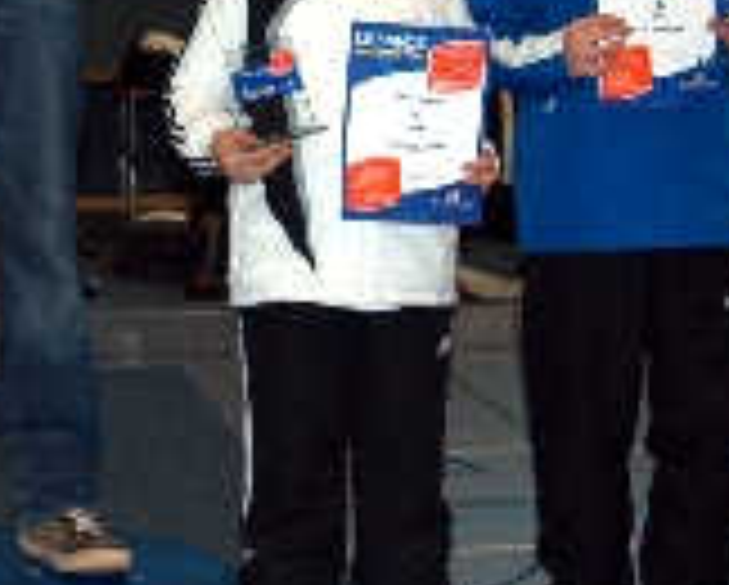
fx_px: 3046
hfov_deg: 13.5
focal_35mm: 141
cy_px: 153
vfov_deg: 10.9
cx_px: 50
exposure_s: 1/60
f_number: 5.6
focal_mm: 28
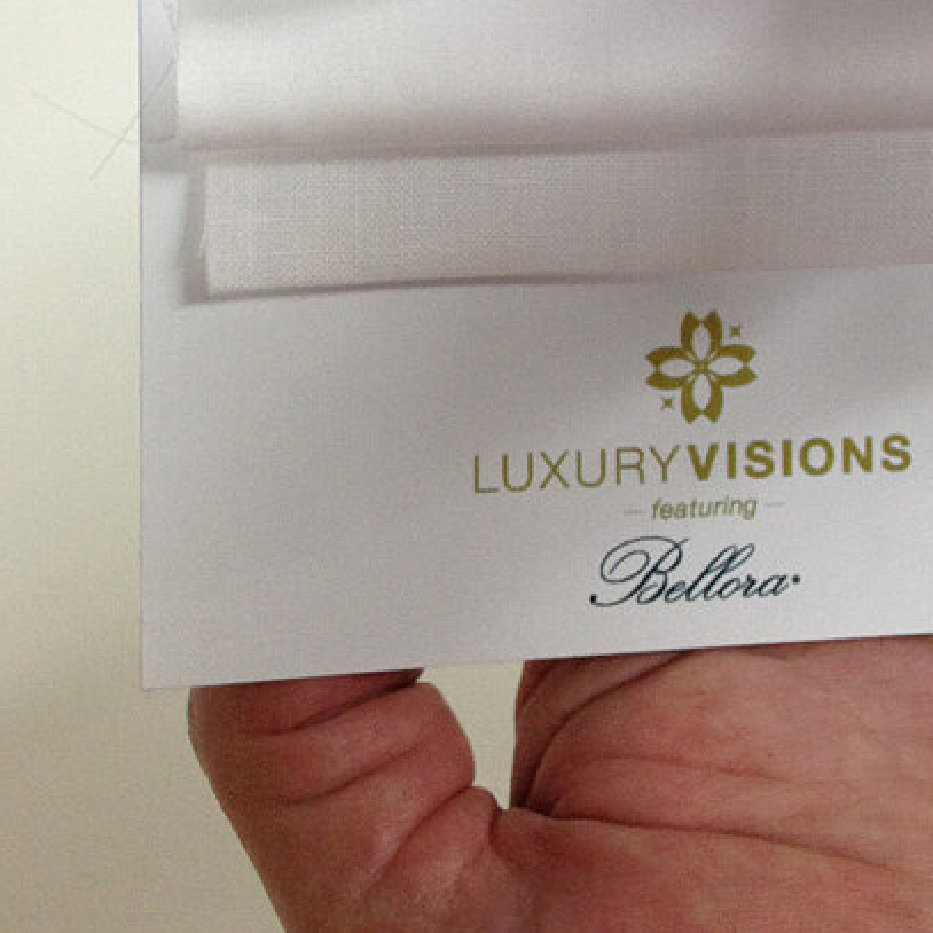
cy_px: -9
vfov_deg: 23.6
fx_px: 2135
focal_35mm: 70
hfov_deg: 24.4
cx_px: 708
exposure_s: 1/20
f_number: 2.4
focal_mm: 4.13
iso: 100
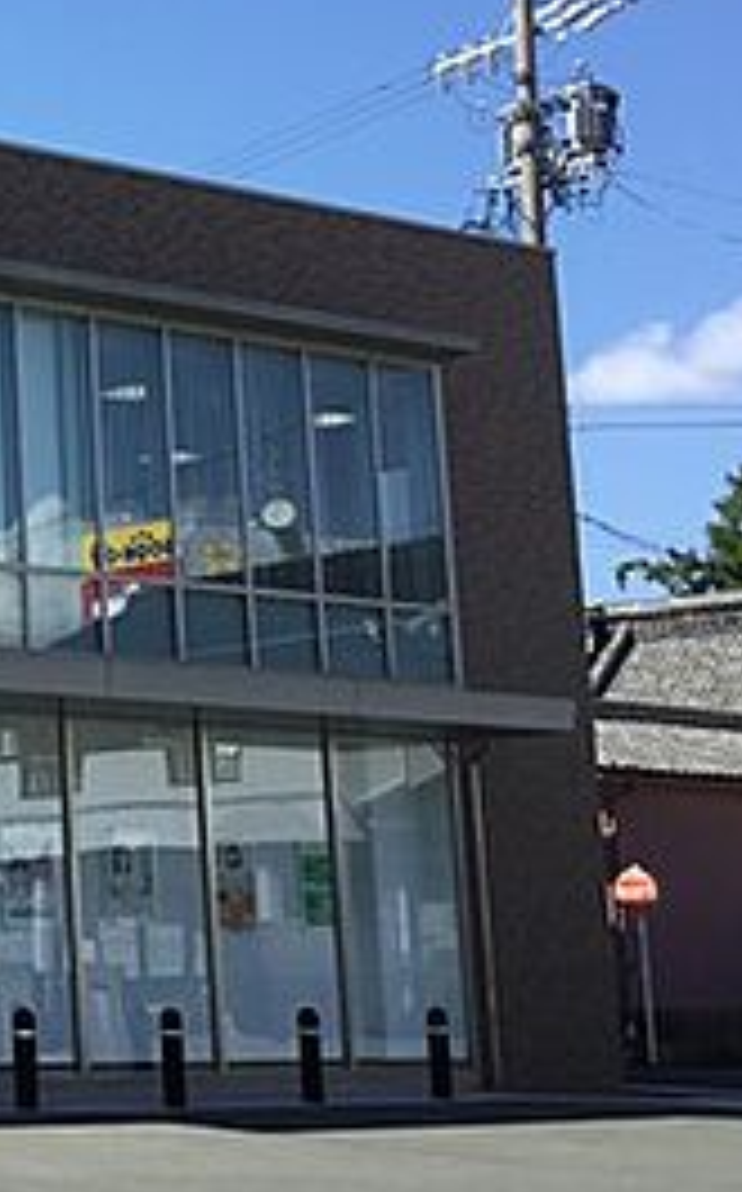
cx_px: -414
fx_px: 2498
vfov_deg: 26.7
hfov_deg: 15.4
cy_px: 412
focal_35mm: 77
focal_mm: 3.3
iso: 25
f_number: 2.4
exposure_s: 1/823
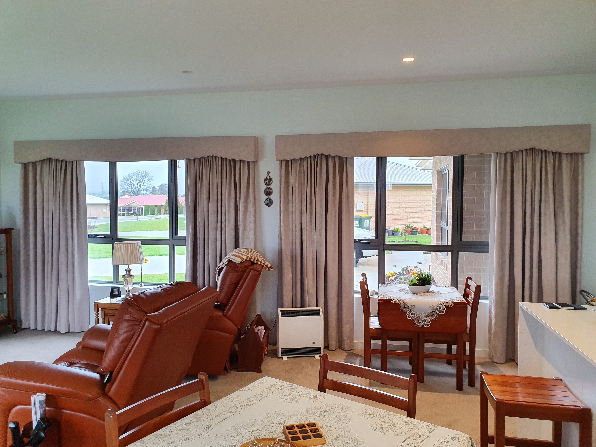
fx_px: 448
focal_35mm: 26
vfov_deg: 53.1
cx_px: 298
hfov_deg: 67.3
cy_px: 224
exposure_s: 1/100
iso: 125
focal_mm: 4.32
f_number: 2.4
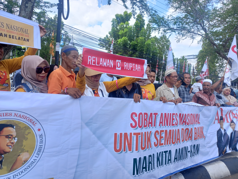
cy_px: 90
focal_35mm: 25
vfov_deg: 54.9
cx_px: 119
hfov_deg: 69.4
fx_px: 172
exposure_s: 1/246
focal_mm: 4.6
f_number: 2
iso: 25
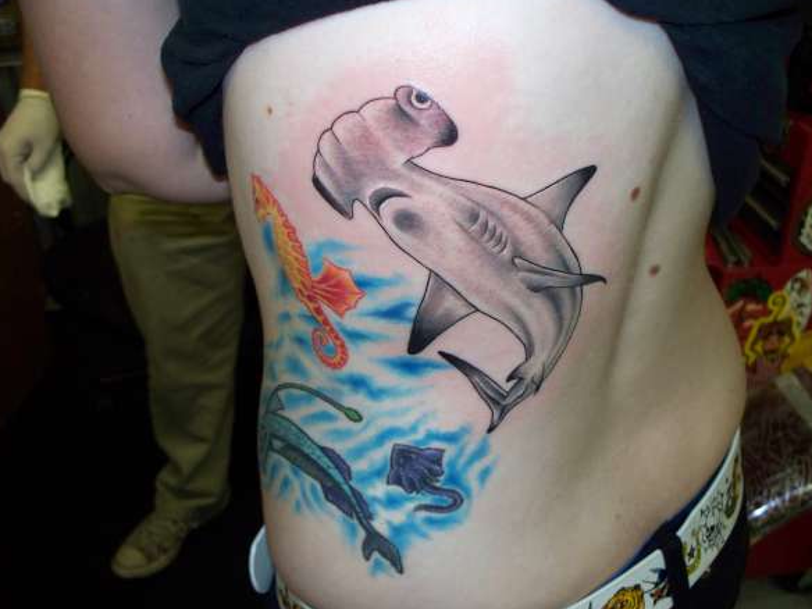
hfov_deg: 50.1
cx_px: 406
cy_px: 302
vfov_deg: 38.7
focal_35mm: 37
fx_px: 868
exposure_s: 1/30
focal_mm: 7.54
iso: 200
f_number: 2.8
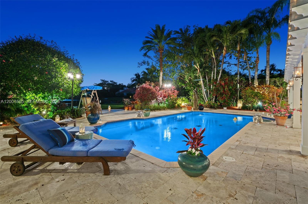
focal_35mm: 16
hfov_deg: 96.8
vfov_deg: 73.6
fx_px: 137
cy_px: 102
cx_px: 154
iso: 200
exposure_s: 2.5
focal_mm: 16
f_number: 8
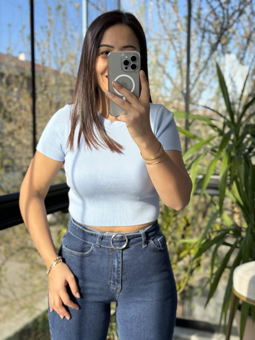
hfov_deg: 30.3
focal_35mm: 48
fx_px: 471
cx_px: 128
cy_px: 170
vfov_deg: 39.7
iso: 64
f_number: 1.78
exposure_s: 1/514
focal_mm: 6.86
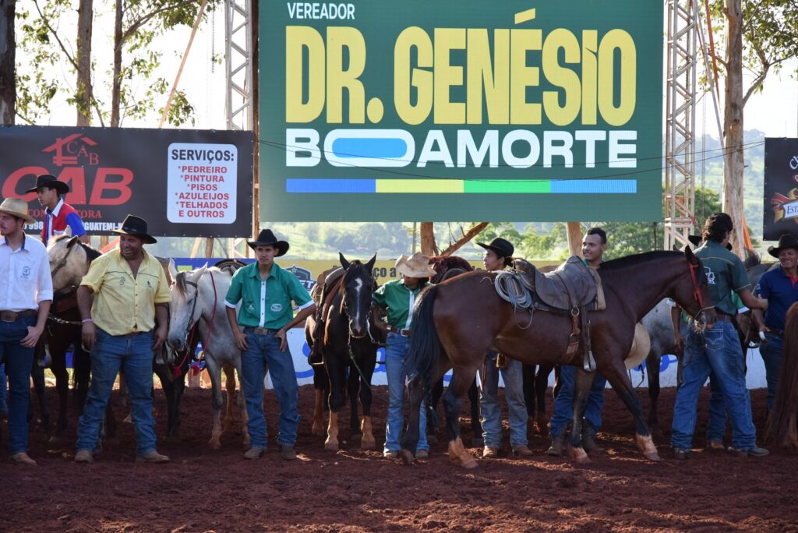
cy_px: 266
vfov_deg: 13.1
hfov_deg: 19.4
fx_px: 2329
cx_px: 399
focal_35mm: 105
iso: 400
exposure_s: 1/500
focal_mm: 70
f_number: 5.6
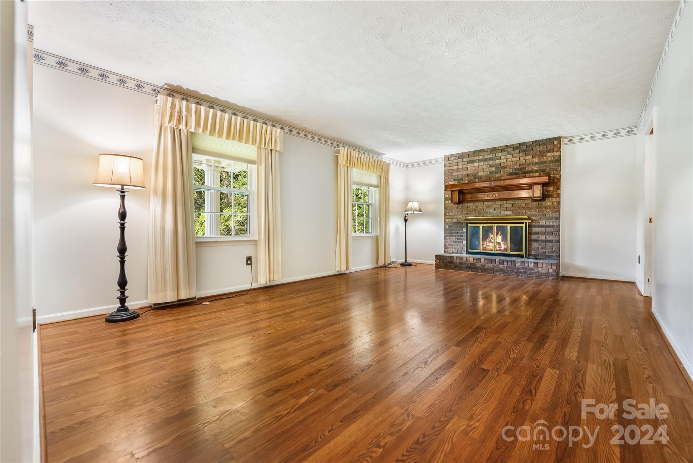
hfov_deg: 104.2
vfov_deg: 81.3
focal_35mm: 14
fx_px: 270
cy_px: 232
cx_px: 346
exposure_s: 1/250
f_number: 4
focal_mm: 14
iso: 1250
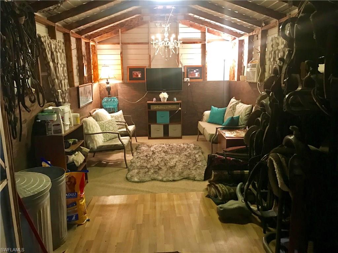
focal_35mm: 28
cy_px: 126
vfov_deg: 49.7
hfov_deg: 63.4
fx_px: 273
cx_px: 169
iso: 100
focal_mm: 3.99
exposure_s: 1/9
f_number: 1.8
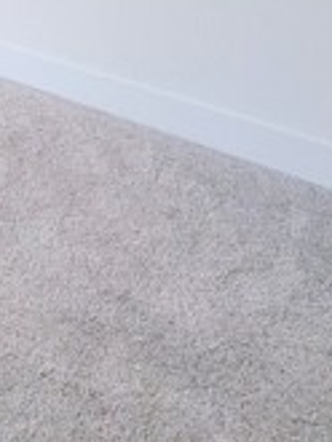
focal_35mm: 65
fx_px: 830
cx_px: -384
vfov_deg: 23.7
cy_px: -220
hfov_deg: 16.0
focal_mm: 1.83
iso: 48
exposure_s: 1/153
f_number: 2.2
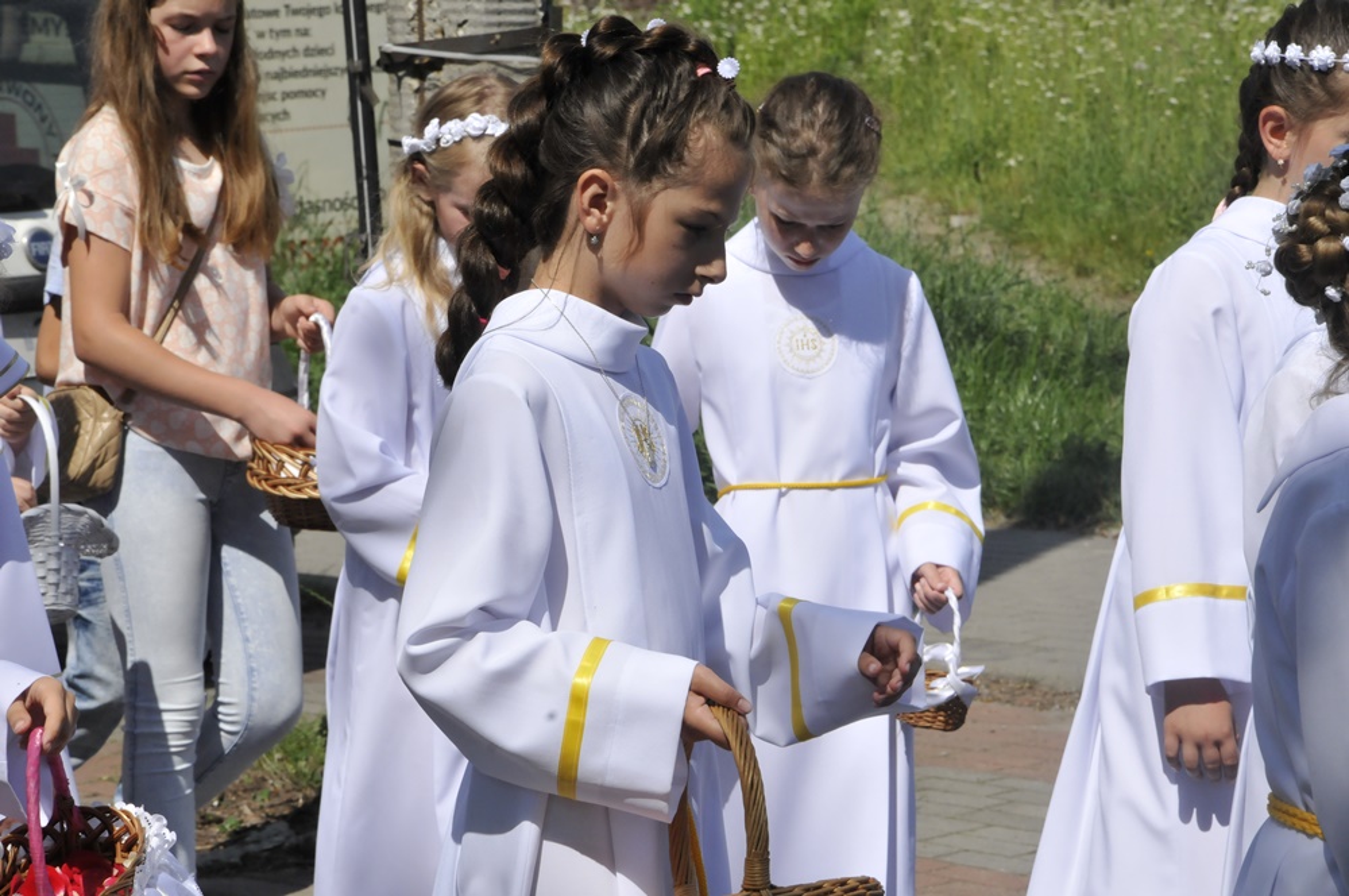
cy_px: 448
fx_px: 5894
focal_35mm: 158
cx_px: 674
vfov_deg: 8.7
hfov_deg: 13.1
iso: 800
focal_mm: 105
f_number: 16
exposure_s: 1/1000
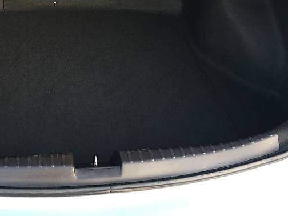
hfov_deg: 40.6
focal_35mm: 46
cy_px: 73
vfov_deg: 31.3
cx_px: 89
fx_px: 383
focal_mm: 4.2
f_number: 2.2
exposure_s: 1/17
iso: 100
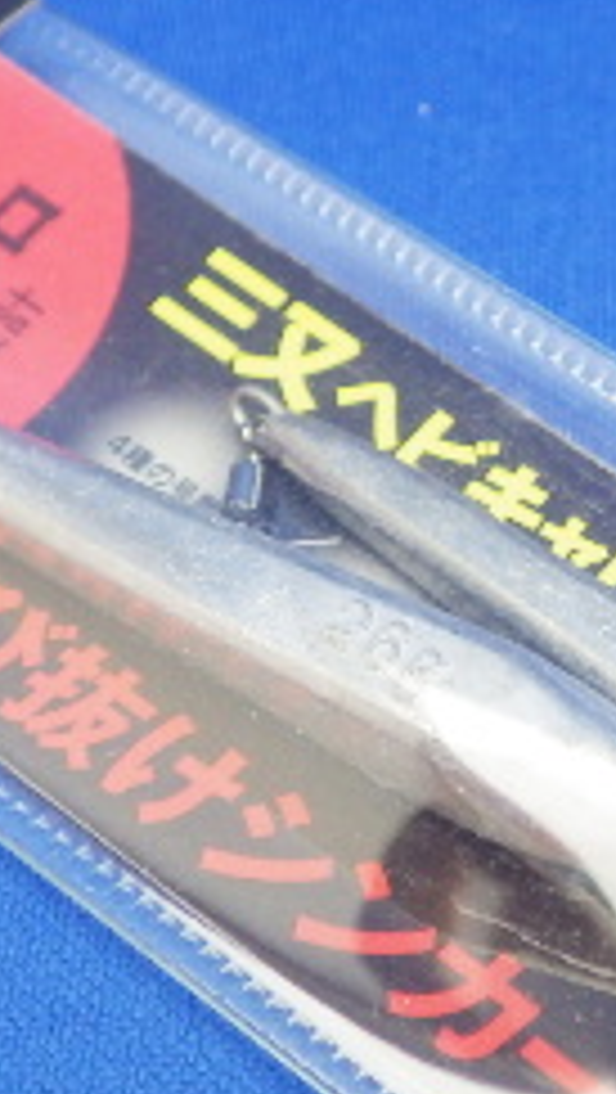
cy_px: 689
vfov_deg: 23.8
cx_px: 454
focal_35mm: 89
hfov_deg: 13.6
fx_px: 2580
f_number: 2.3
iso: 320
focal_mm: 5.5
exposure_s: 1/45
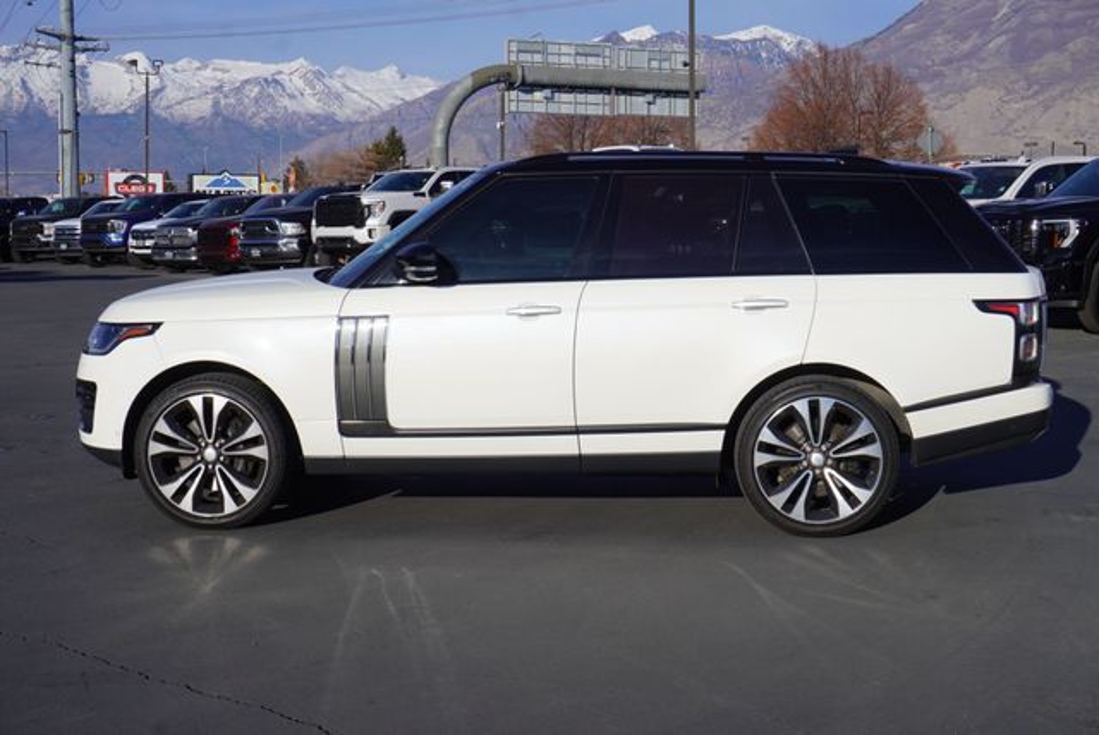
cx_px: 550
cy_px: 368
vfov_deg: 25.1
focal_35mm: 54
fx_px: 1650
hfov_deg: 36.8
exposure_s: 1/250
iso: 100
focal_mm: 36
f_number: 11
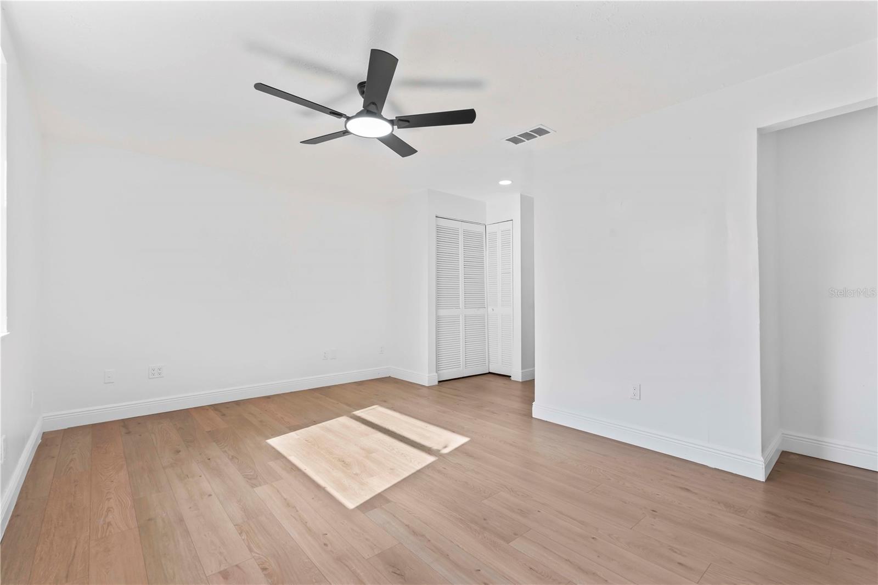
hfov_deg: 96.7
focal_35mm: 16
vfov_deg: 73.7
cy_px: 292
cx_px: 439
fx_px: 390
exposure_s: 1/15
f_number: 9
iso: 200
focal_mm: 16
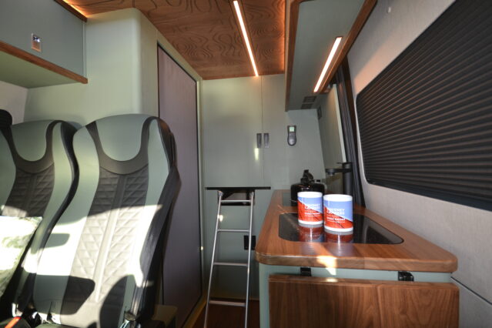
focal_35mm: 15
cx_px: 246
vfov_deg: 77.3
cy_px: 164
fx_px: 205
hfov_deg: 100.4
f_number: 4
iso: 400
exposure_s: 1/100
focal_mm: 10
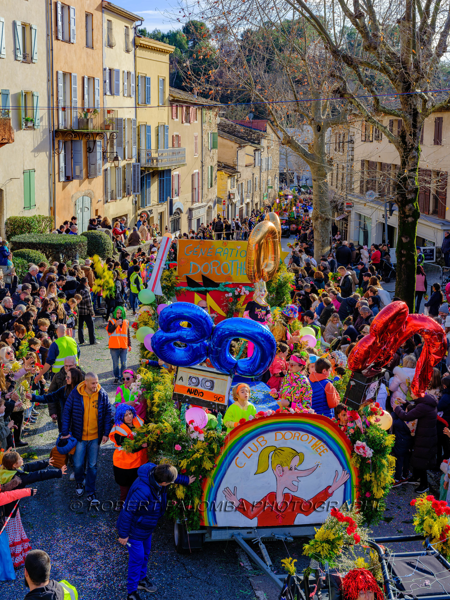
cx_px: 225
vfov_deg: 42.9
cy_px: 300
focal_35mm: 44
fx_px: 763
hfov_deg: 32.9
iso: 320
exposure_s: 1/100
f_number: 10
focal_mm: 55
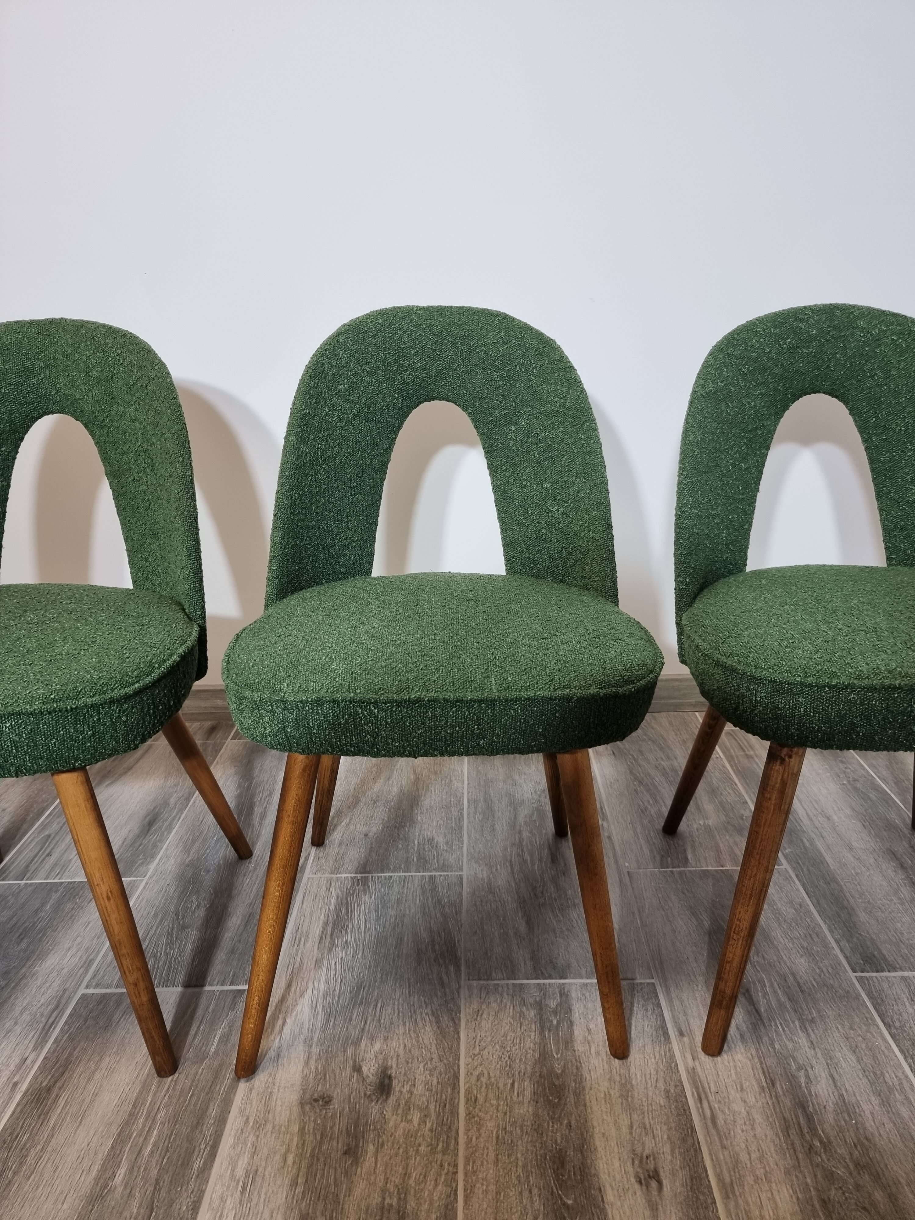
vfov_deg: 71.6
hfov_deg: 56.8
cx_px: 458
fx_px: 846
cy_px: 610
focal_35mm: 24
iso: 125
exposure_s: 1/100
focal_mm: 6.7
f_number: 1.8
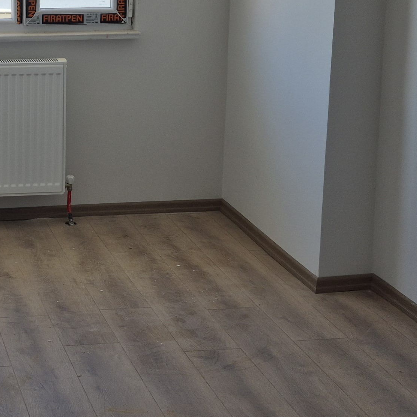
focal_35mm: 73
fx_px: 995
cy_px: 91
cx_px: -21
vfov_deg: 23.4
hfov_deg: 22.6
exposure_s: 1/267
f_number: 1.8
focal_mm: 5.4
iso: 25
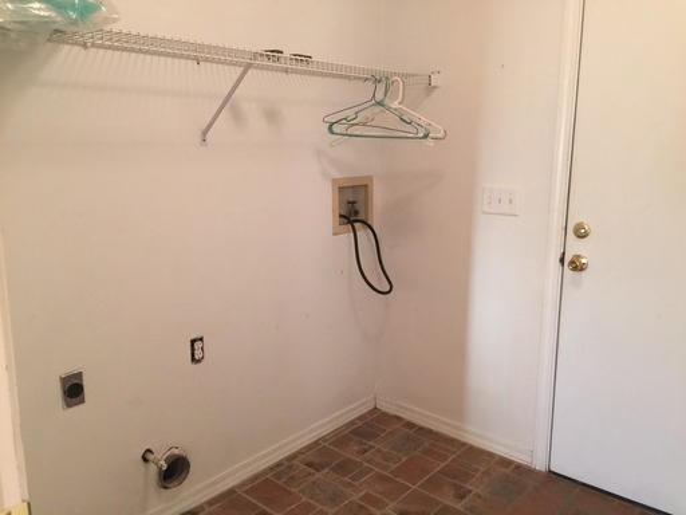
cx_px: 343
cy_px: 258
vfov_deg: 48.2
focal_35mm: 29
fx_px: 575
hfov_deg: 61.7
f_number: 2.2
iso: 50
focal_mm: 4.15
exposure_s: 1/15
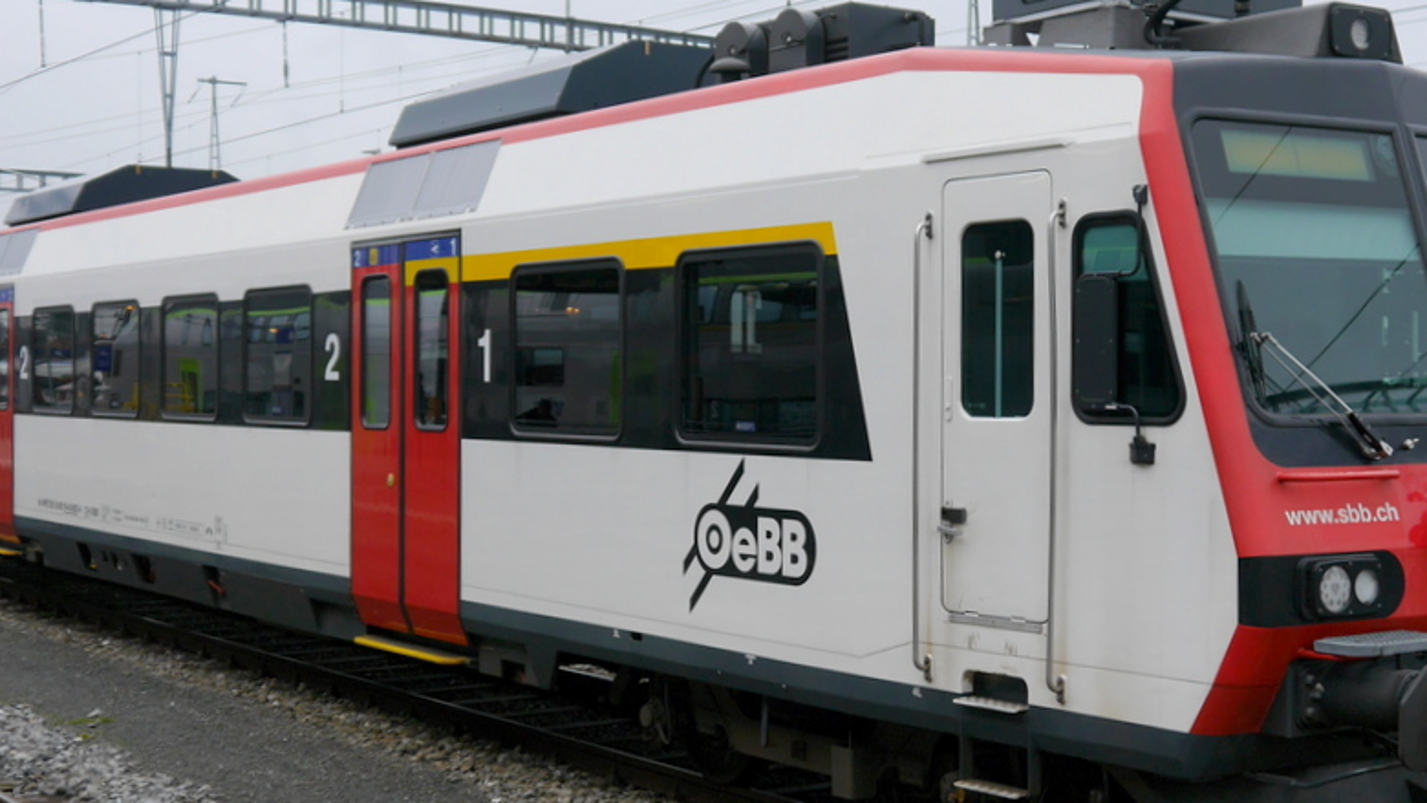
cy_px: 410
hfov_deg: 36.5
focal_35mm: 57
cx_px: 825
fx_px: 2157
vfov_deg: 21.1
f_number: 4
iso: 160
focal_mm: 17
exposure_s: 1/125
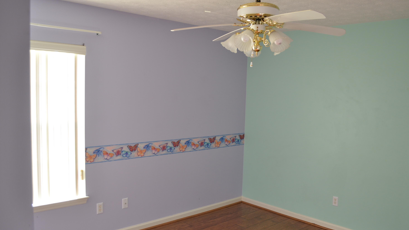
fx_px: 347
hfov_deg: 61.0
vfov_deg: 36.6
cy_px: 126
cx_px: 207
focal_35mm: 32
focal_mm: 20
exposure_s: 1/30
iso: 400
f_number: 3.8
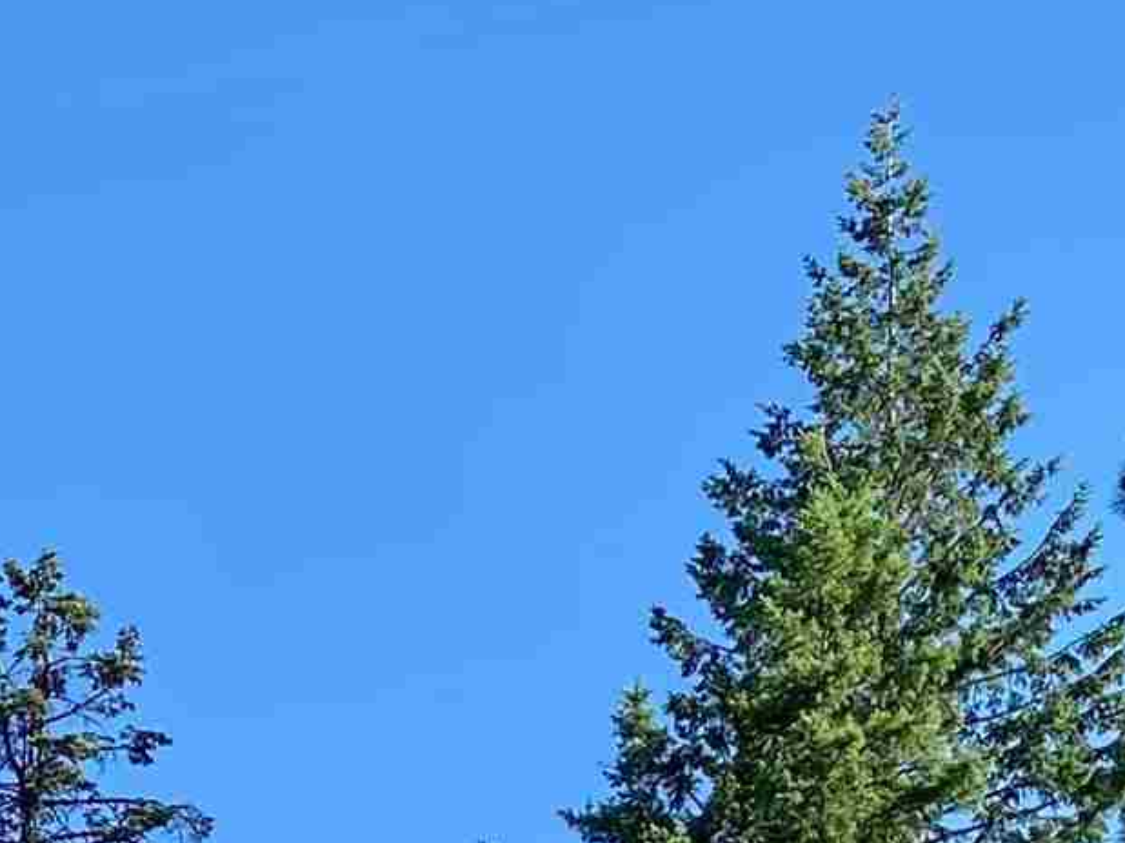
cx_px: 144
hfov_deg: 15.1
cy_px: 1837
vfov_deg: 10.3
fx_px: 4192
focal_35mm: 129
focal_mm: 4.3
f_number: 1.8
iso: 32
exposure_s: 1/1447
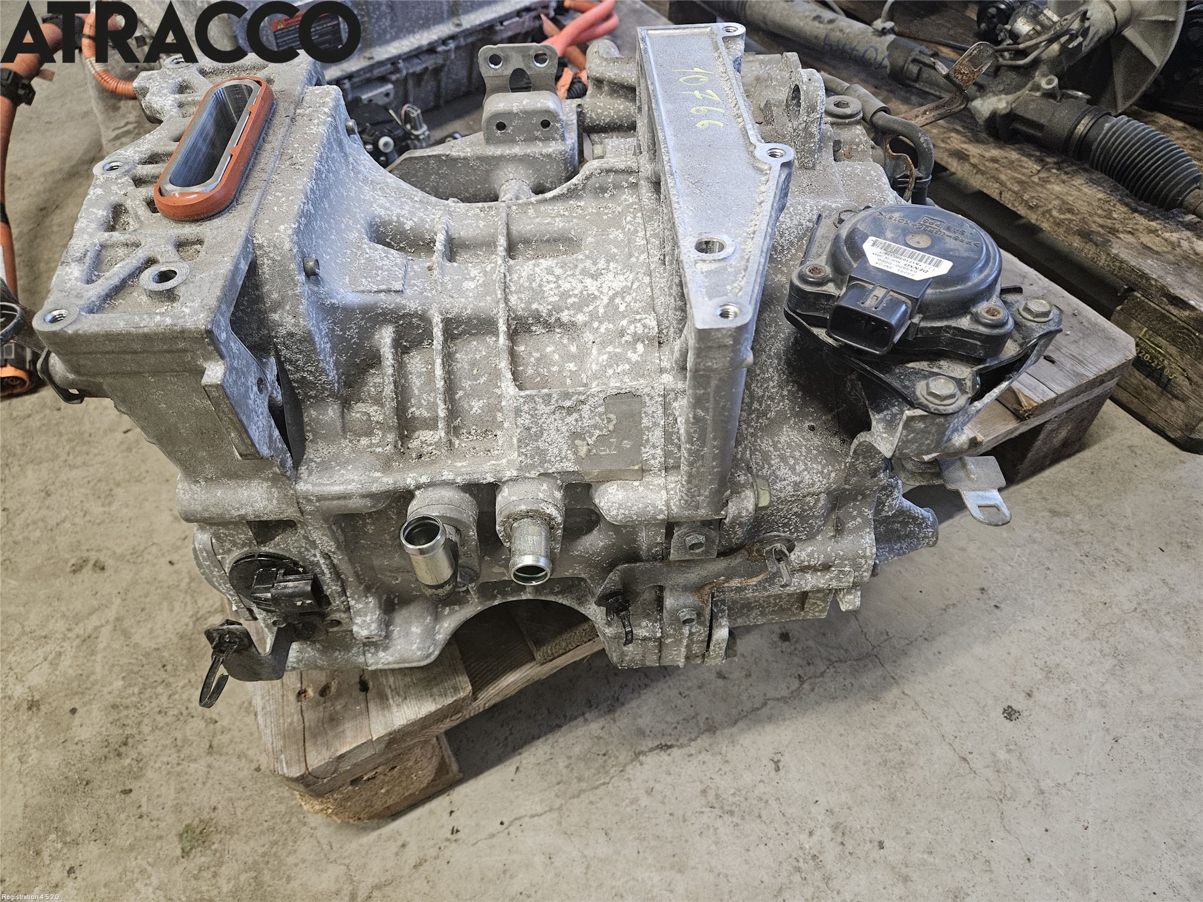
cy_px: 451
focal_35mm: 23
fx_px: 799
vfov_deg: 58.9
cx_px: 602
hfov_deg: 73.9
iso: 800
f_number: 1.8
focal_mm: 5.4
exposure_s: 1/100
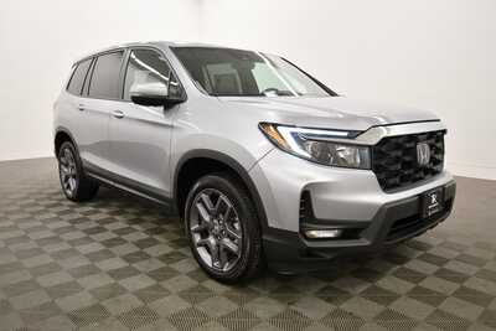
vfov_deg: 46.4
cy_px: 166
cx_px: 248
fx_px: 386
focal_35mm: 28
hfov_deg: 65.5
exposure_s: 1/125
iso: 1000
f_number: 5.6
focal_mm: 19
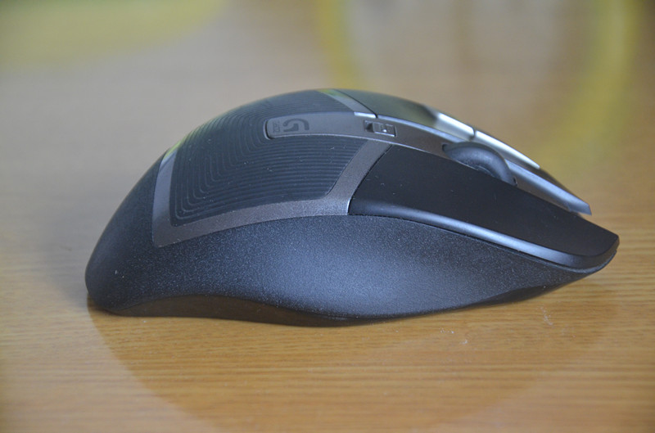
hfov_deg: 15.2
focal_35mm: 135
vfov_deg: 10.1
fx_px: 2450
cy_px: 216
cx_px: 328
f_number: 5.6
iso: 1400
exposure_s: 1/30
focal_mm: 90
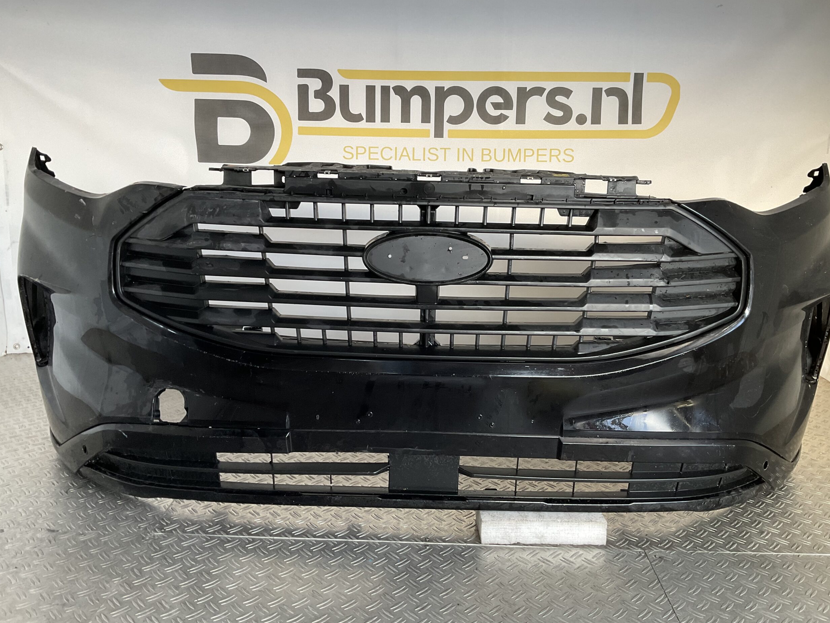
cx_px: 425
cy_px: 304
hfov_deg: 60.0
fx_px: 719
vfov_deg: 46.8
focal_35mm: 30
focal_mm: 3
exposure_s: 1/60
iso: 50
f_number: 1.8
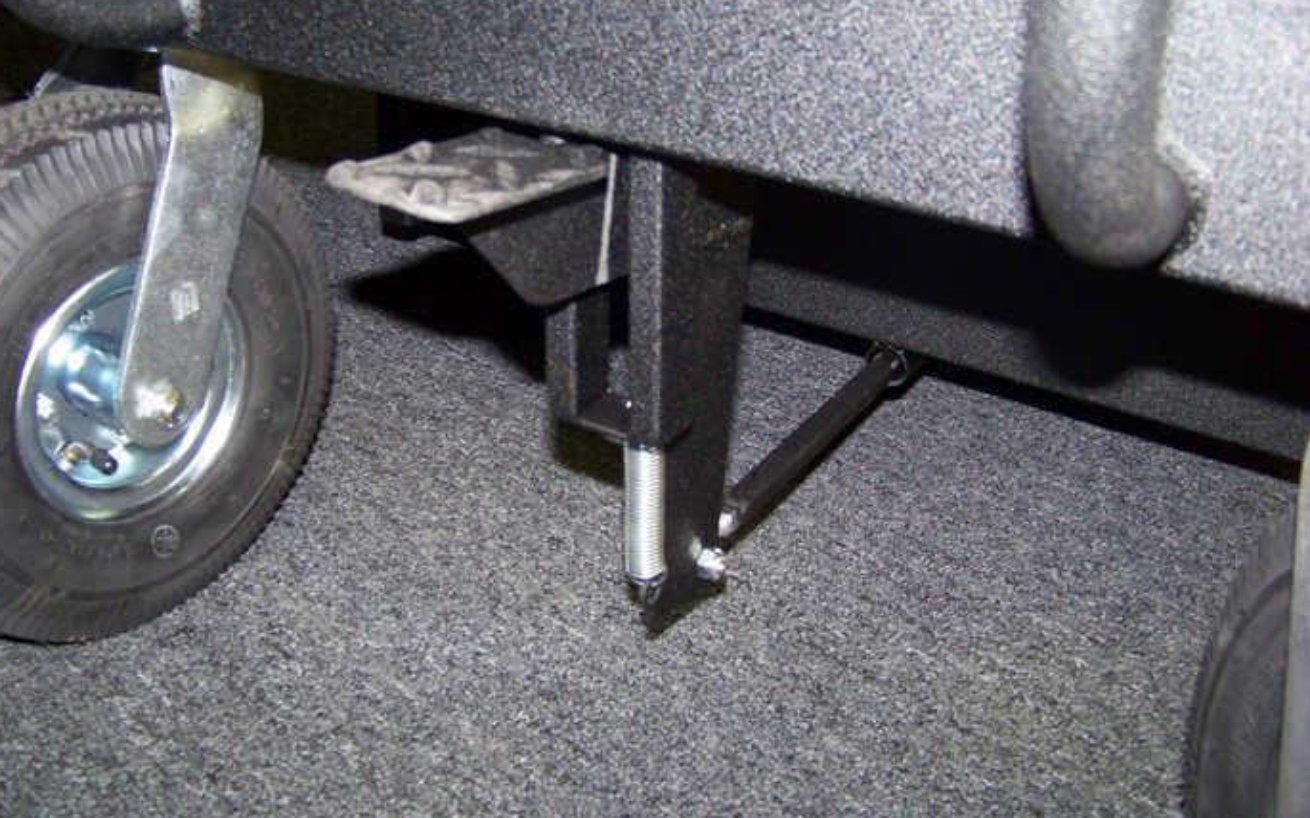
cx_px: 643
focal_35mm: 39
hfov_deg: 50.4
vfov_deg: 32.8
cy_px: 414
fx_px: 1392
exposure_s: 1/30
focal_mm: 5.85
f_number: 2.8
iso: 200
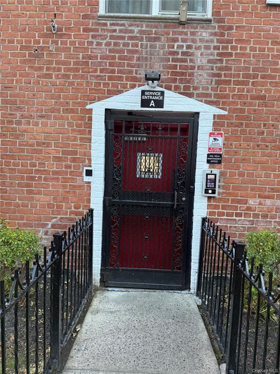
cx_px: 140
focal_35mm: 24
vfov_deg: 71.6
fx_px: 259
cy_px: 187
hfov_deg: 56.8
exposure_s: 1/121
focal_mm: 6.76
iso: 100
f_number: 1.78
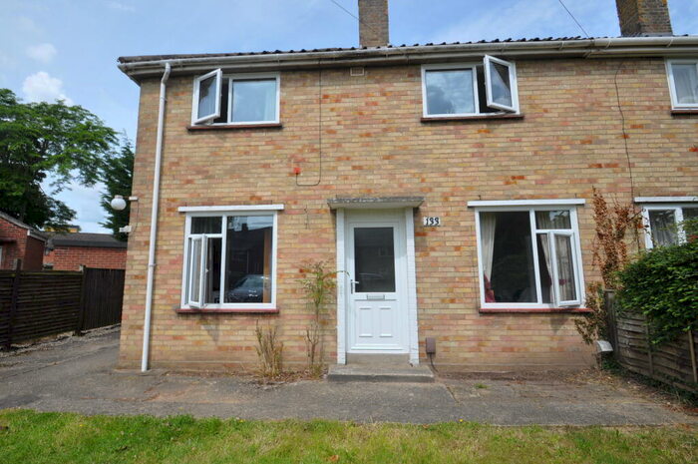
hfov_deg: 81.3
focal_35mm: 21
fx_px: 407
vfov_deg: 59.4
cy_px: 232
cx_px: 349
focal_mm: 14
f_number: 9
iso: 200
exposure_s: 1/320
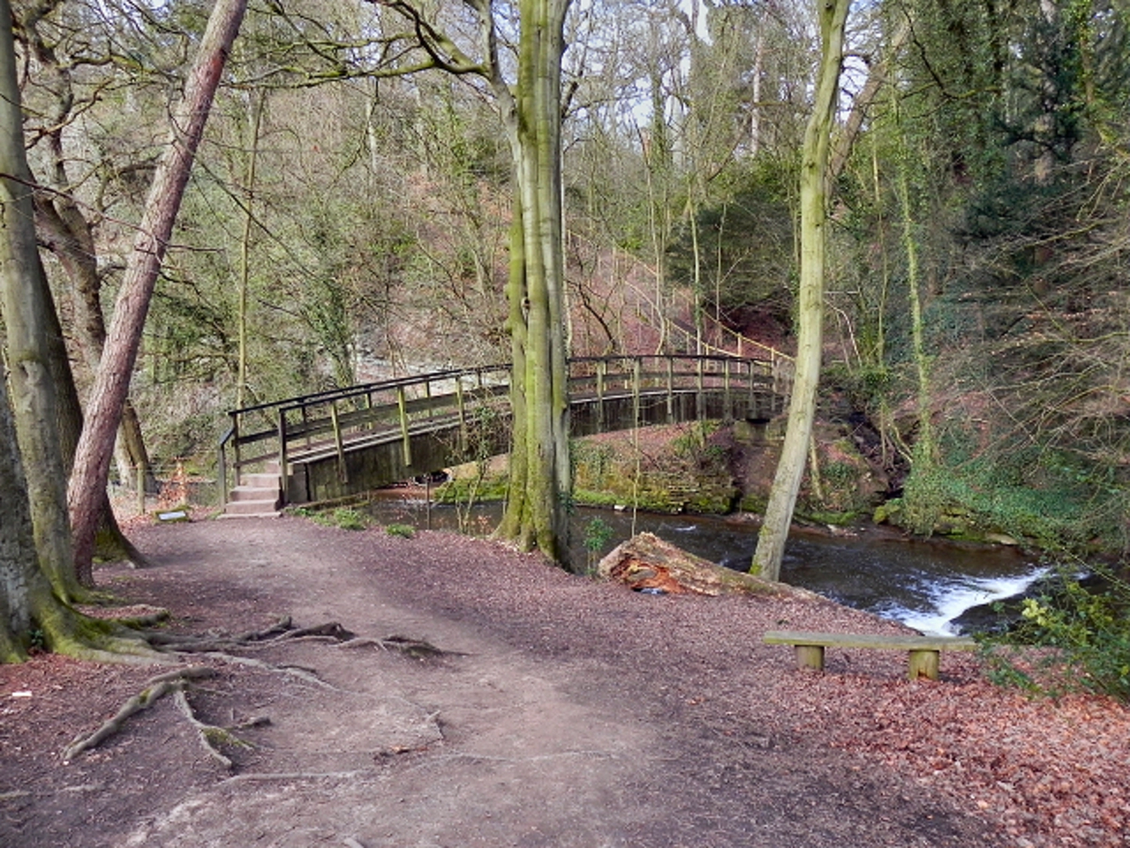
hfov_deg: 61.7
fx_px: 947
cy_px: 424
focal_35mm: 29
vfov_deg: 48.2
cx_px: 565
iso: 200
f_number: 3.2
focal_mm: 5.2
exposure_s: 1/184
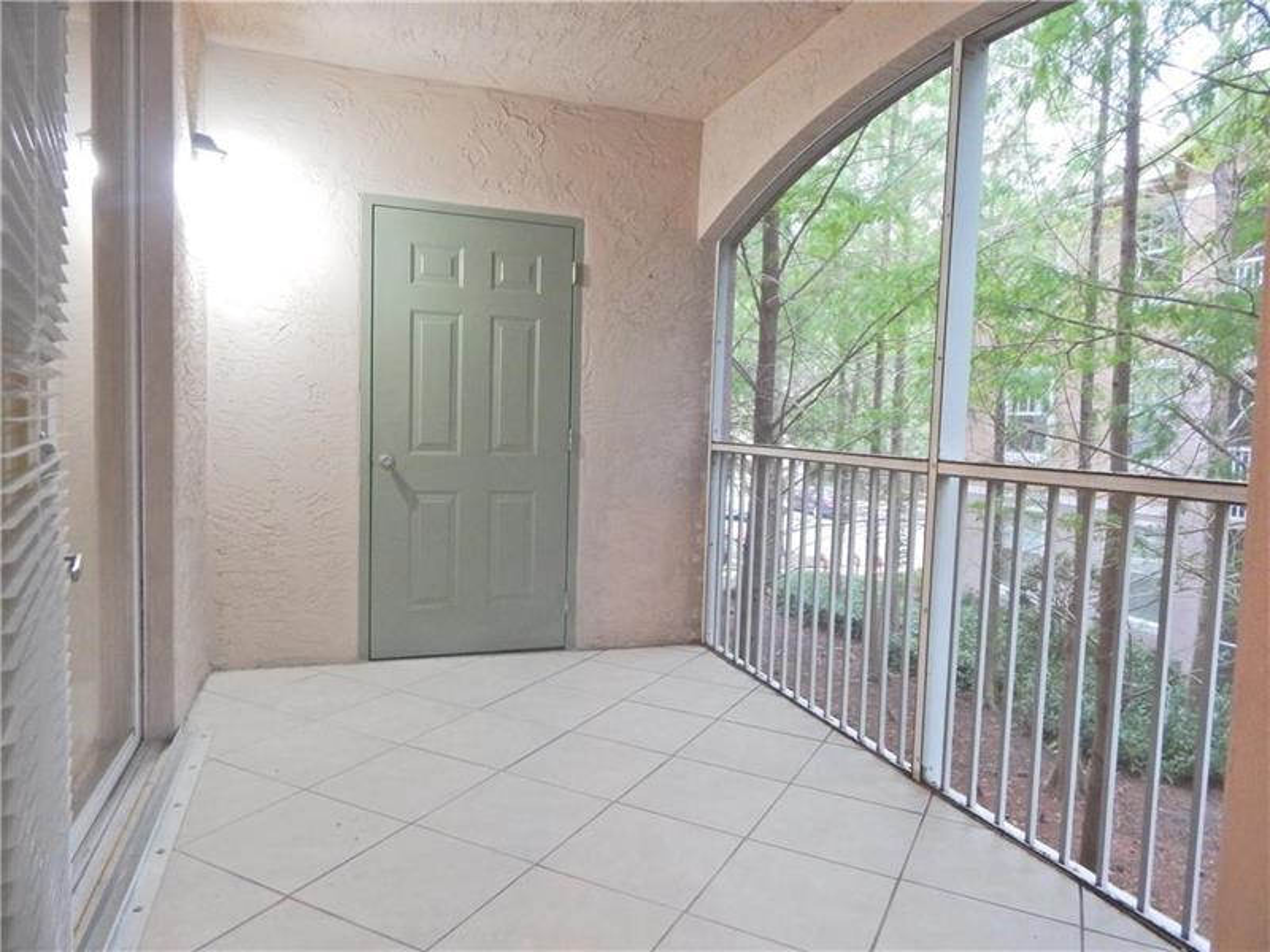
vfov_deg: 61.1
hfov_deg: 76.4
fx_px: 807
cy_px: 476
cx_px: 635
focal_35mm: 22
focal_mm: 4
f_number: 3
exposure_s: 1/15
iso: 450
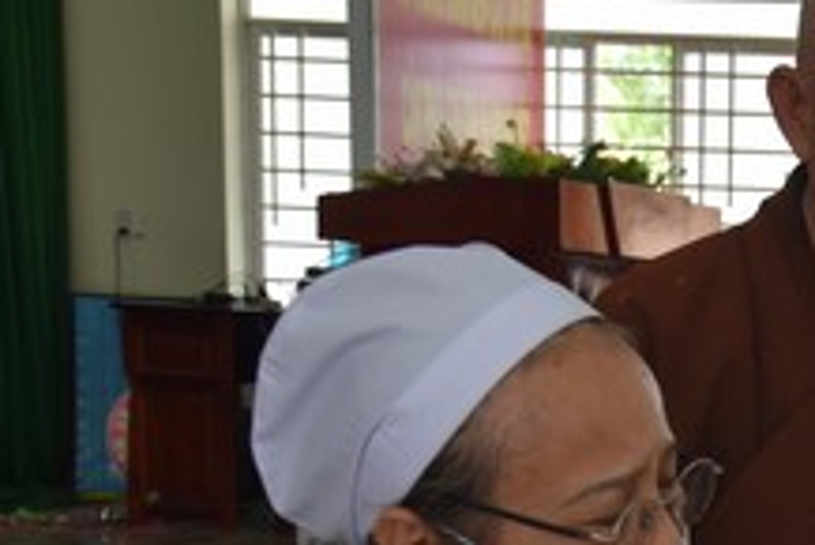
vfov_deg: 14.4
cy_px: 601
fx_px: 2107
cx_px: 1202
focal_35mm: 93
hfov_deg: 19.3
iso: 400
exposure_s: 1/125
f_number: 5.6
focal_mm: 31
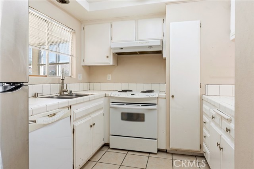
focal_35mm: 21
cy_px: 84
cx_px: 127
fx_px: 148
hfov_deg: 81.2
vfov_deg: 59.5
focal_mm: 21
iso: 320
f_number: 9
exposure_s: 1/5
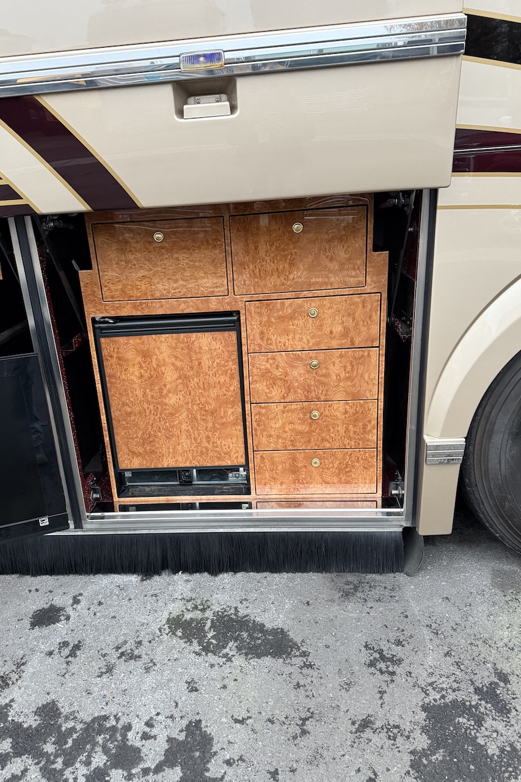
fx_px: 565
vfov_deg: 69.4
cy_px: 387
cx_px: 230
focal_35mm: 26
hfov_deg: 49.4
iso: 400
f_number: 1.78
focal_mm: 6.76
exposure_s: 1/60
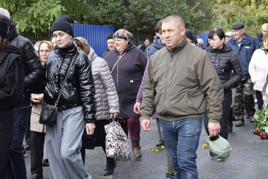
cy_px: 76
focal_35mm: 96
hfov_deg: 21.3
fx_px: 712
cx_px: 122
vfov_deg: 14.3
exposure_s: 1/200
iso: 400
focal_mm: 55
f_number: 7.1
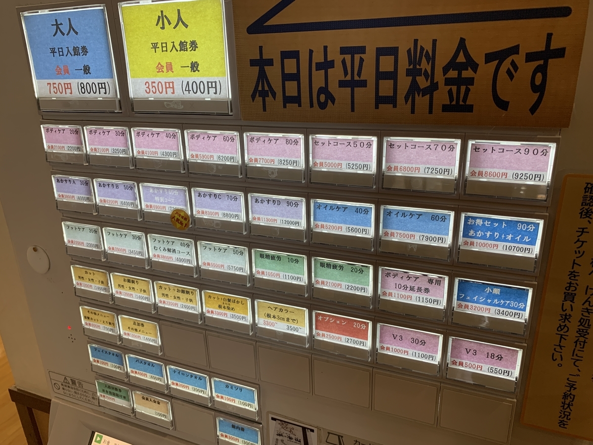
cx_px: 296
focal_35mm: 26
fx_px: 445
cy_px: 222
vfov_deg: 53.1
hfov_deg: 67.3
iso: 80
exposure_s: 1/100
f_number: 1.8
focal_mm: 4.25
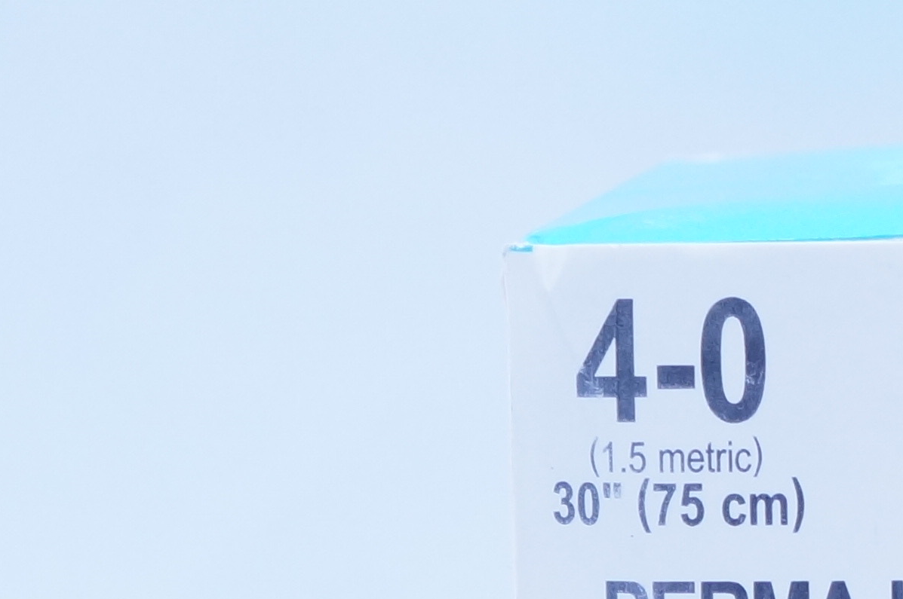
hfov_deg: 8.5
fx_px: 6014
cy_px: 1025
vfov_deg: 5.6
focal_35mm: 240
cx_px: 884
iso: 800
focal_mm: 39
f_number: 5.6
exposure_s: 1/125
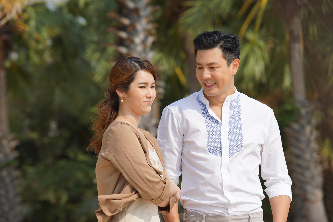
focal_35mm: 200
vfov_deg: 6.9
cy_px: 111
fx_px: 1851
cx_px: 166
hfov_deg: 10.3
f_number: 7.1
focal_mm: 200
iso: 100
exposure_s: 1/400
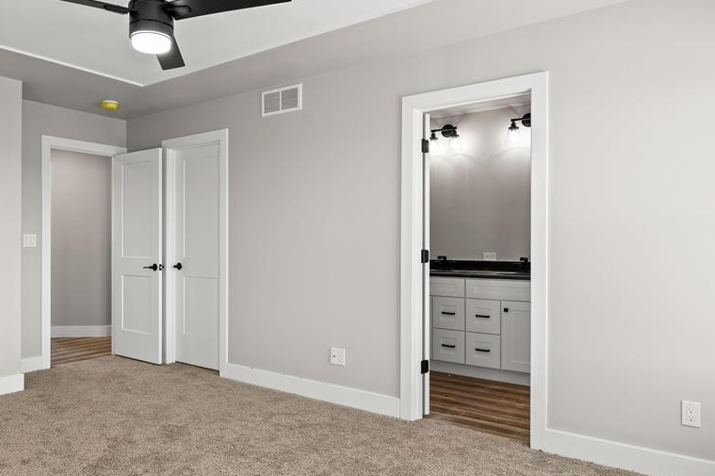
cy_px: 244
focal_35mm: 28
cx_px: 289
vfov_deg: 46.6
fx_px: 553
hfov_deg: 65.2
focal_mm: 16.5
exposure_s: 1/6
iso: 250
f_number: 9
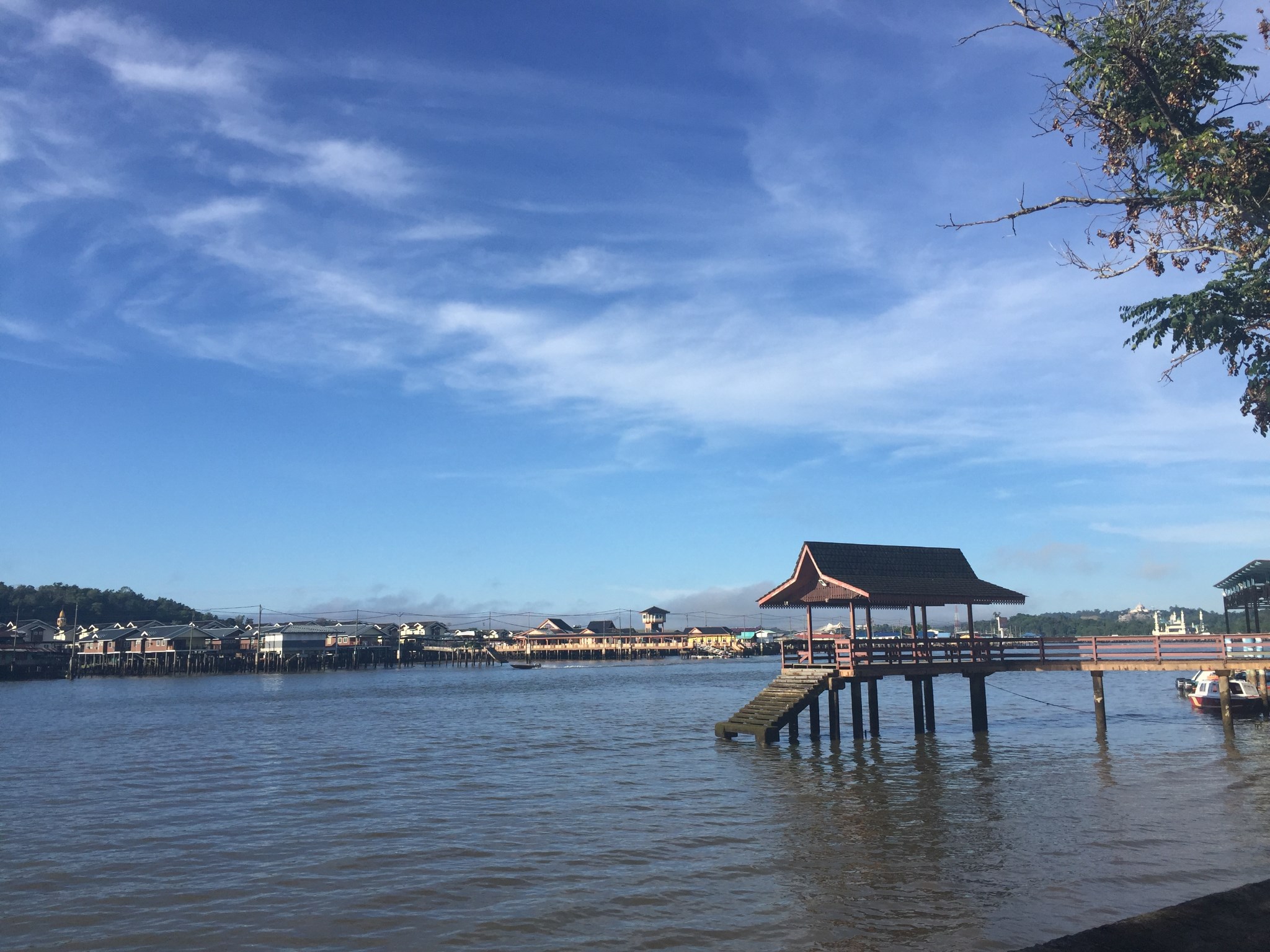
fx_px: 1064
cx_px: 635
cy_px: 476
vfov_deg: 48.2
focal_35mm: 29
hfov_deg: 61.7
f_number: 2.2
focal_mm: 4.15
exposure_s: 1/2198
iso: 32
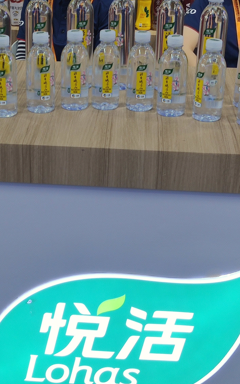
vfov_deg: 28.2
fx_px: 764
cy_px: 200
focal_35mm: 73
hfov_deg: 17.8
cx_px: 74
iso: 112
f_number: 1.75
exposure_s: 1/179
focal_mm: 4.75
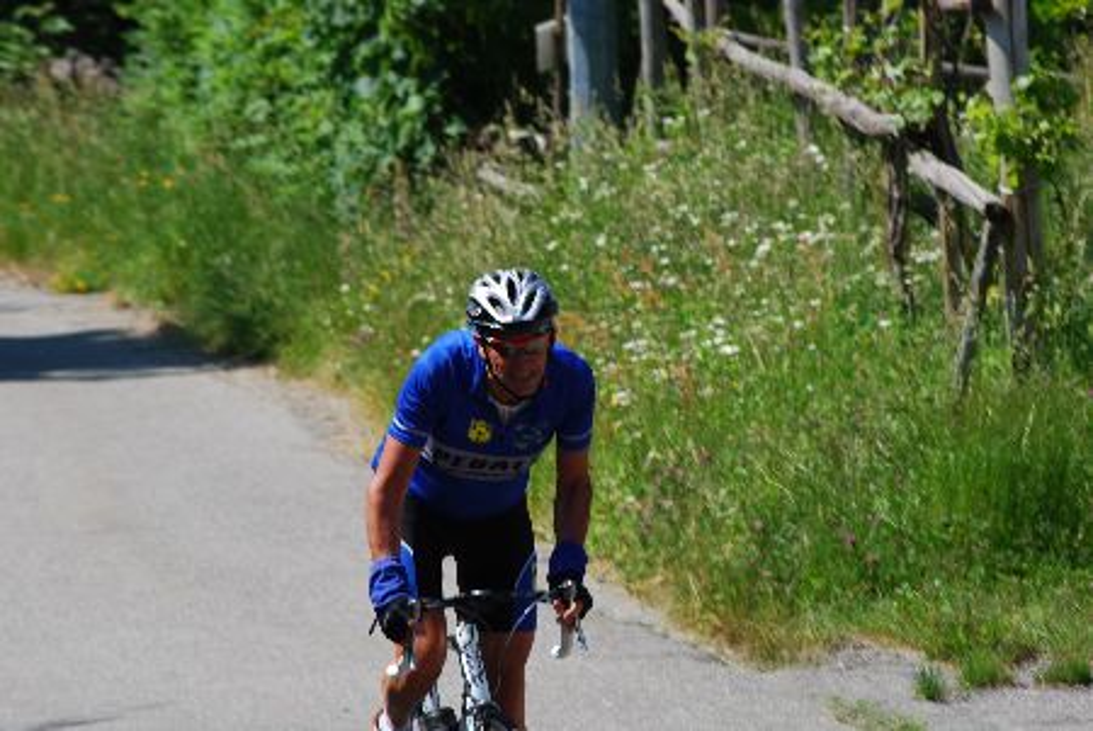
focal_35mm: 300
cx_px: 546
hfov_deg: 6.9
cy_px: 366
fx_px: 9117
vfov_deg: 4.6
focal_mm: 200
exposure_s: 1/125
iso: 100
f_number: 10
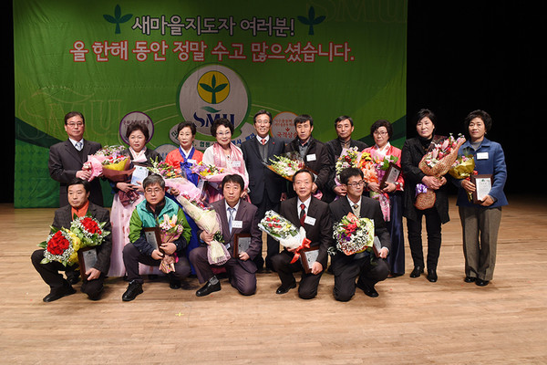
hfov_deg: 73.7
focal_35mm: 24
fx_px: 365
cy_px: 182
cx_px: 274
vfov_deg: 53.1
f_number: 7.1
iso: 800
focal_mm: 24
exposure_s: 1/125
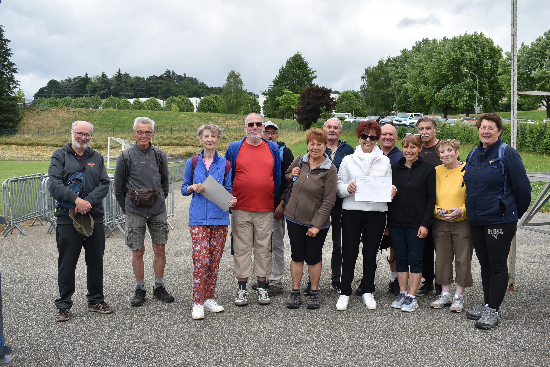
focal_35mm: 34
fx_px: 527
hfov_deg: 55.1
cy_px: 184
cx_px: 275
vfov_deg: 38.4
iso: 160
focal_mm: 23
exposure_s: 1/250
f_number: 8
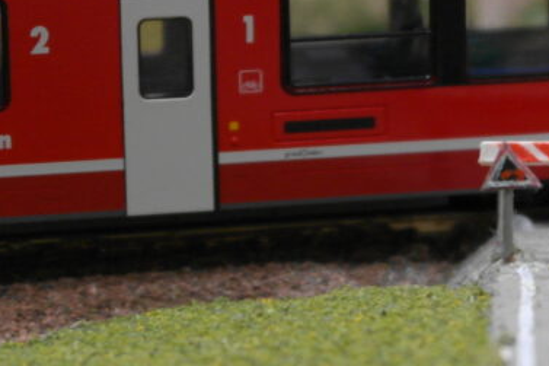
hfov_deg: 9.8
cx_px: 361
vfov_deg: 6.6
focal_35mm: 209
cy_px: 34
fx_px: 3186
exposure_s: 1/15
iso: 800
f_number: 5.6
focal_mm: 50
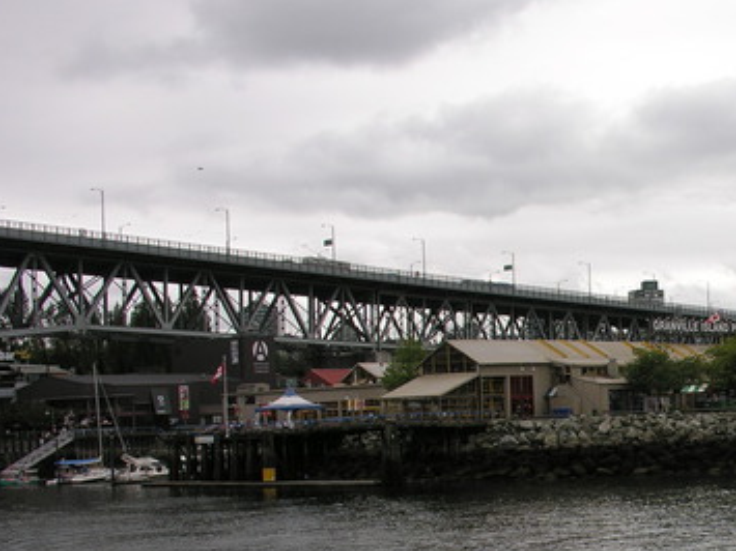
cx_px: 682
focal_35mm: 69
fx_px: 1467
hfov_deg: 27.0
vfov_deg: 20.9
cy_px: 492
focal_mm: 8.9
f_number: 5.6
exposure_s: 1/171
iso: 50
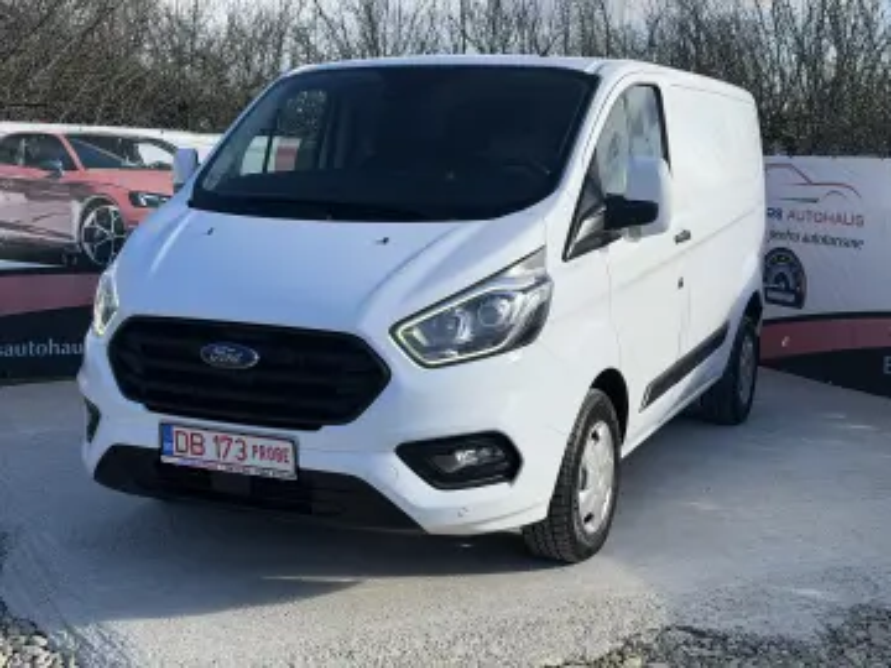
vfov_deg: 30.3
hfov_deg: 39.7
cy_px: 334
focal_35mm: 48
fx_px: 1235
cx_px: 446
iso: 64
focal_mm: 6.76
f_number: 1.78
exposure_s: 1/3378
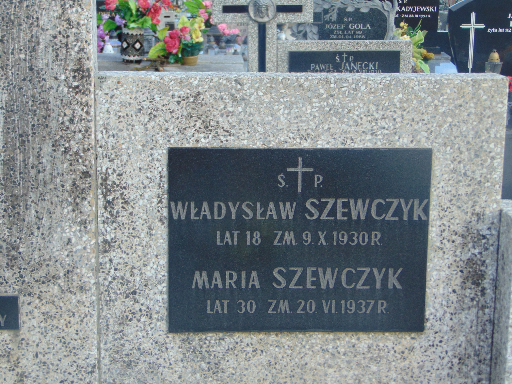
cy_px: 192
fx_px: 1050
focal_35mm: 71
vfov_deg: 20.7
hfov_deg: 27.4
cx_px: 256
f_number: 3.7
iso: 80
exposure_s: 1/125
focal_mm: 12.8
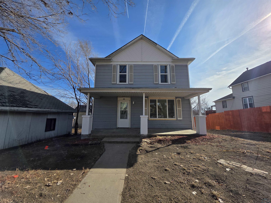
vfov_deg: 89.9
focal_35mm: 13
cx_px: 136
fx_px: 102
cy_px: 102
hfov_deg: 106.2
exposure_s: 1/3291
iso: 40
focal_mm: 2.2
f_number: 1.9
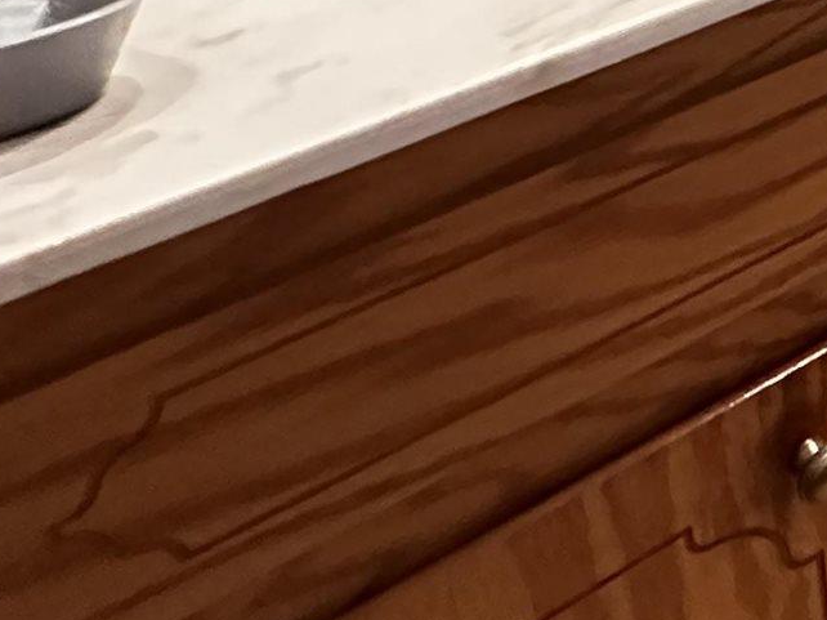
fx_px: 1600
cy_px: -528
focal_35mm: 67
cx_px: 1733
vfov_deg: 17.4
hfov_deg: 17.8
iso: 1250
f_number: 2.2
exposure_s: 1/60
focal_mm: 2.22
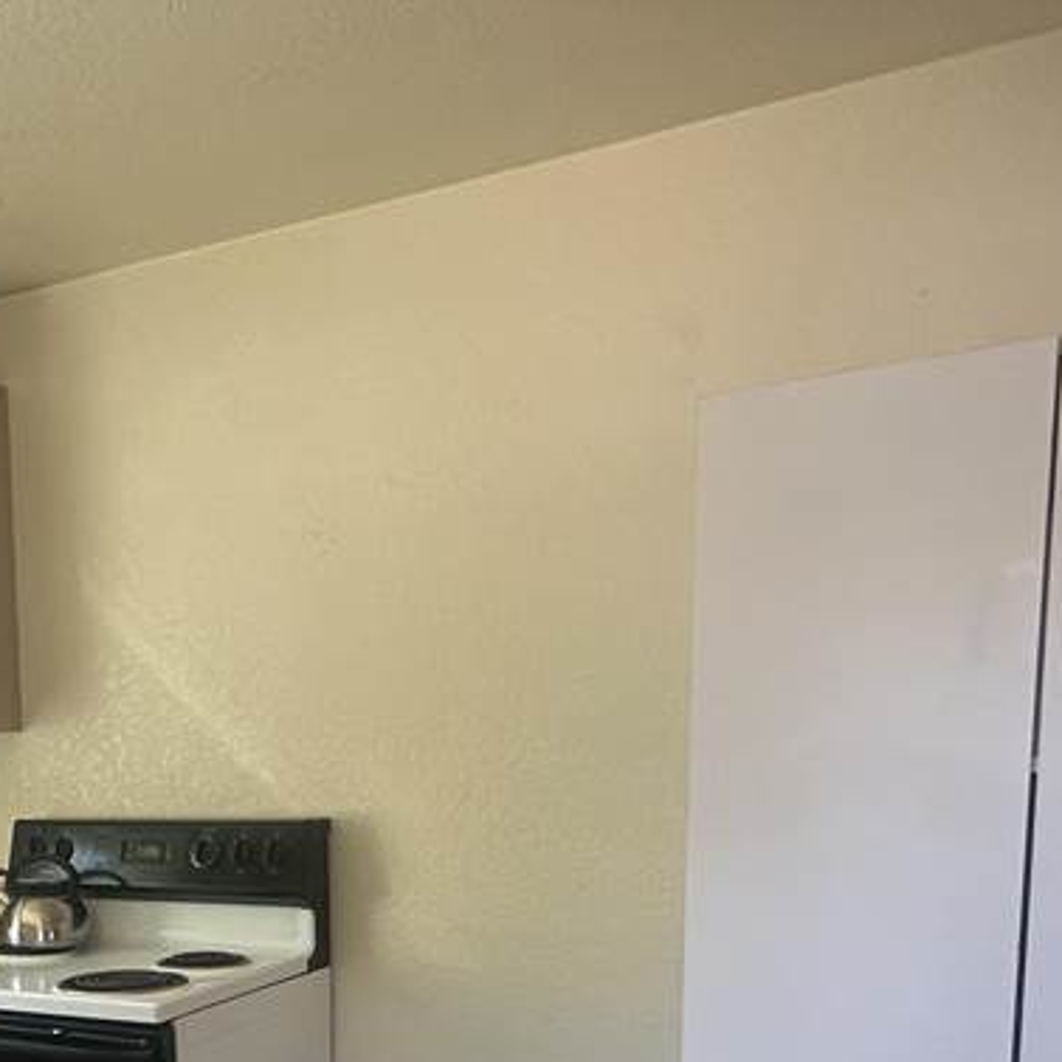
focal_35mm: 42
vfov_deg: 37.1
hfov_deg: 36.8
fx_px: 1458
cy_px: 986
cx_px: 54
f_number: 2.2
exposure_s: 1/99
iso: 160
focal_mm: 2.22
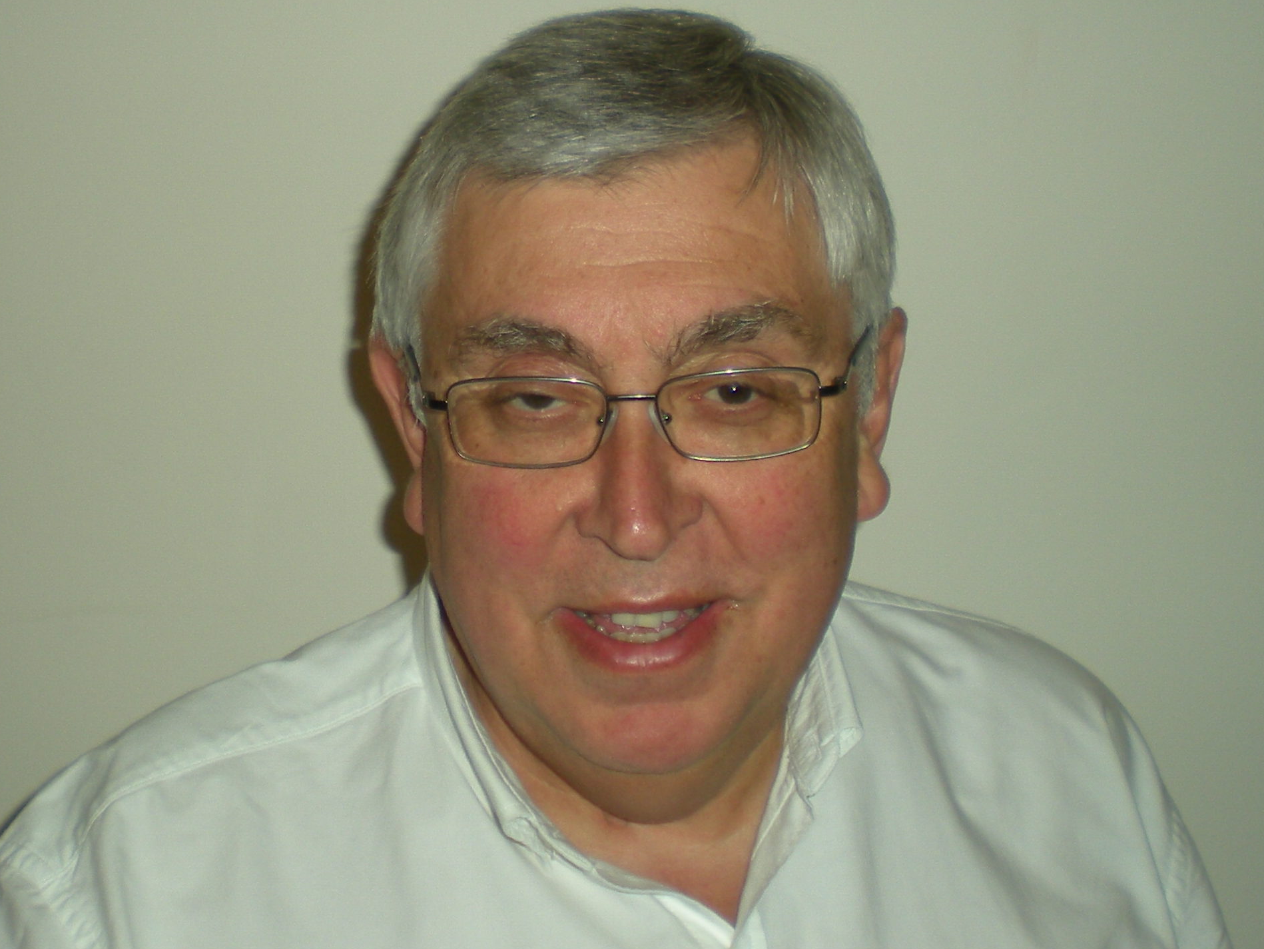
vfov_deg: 35.1
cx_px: 587
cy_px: 467
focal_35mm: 41
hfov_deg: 45.7
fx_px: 1497
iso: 64
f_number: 3.1
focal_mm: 6.3
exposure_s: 1/60
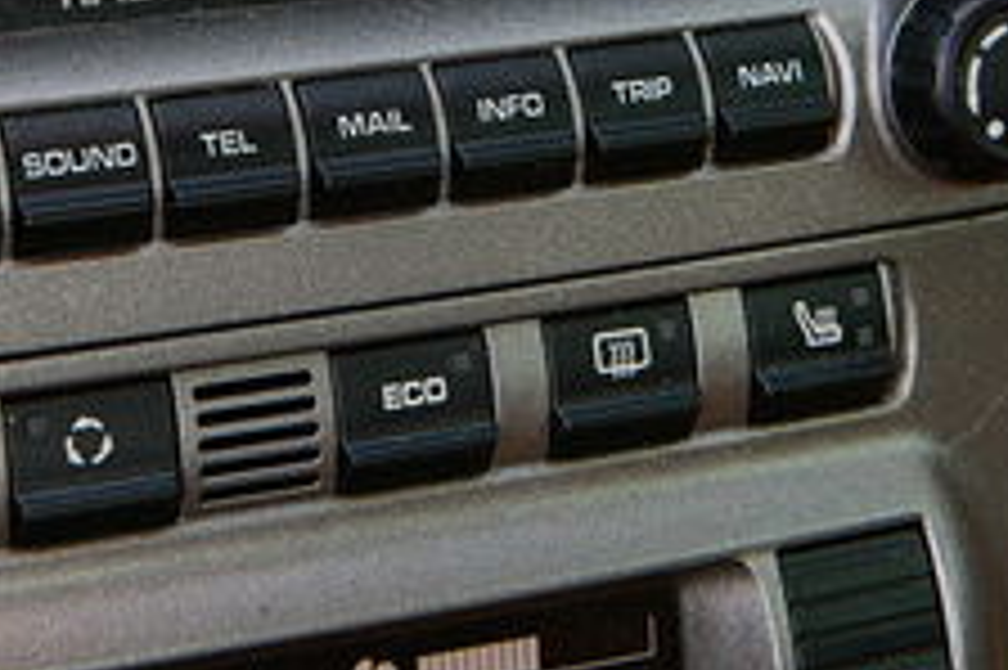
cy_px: -256
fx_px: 3637
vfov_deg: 10.3
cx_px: 284
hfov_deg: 15.7
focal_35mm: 130
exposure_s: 1/80
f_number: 6.3
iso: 1000
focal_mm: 38
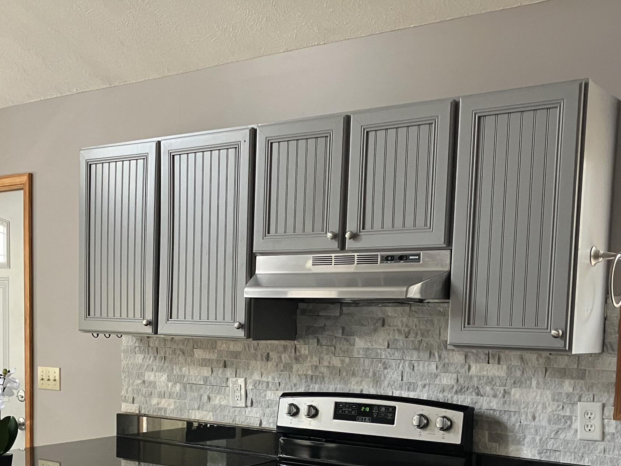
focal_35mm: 50
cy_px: 415
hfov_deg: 38.0
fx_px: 897
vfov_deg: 28.1
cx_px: 240
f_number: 1.8
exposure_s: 1/60
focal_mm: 3.99
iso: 250
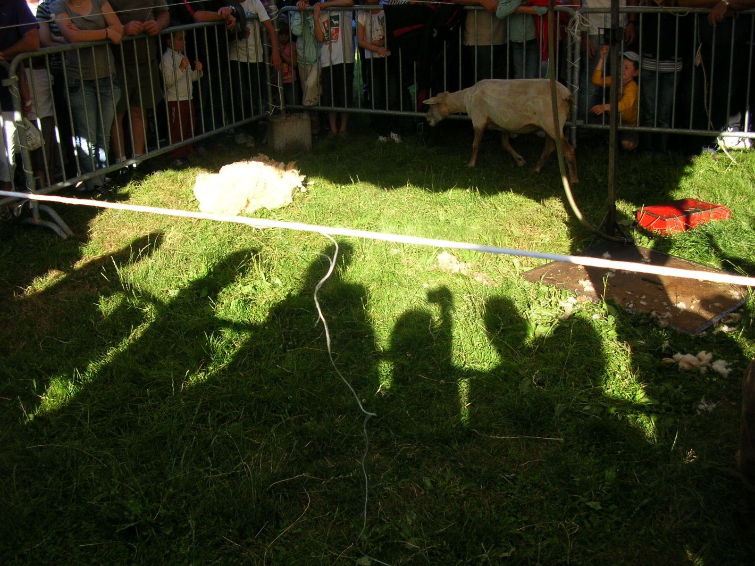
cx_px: 378
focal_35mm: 35
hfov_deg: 52.6
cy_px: 283
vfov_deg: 40.7
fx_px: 763
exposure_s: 1/302
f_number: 2.8
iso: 50
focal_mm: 5.8
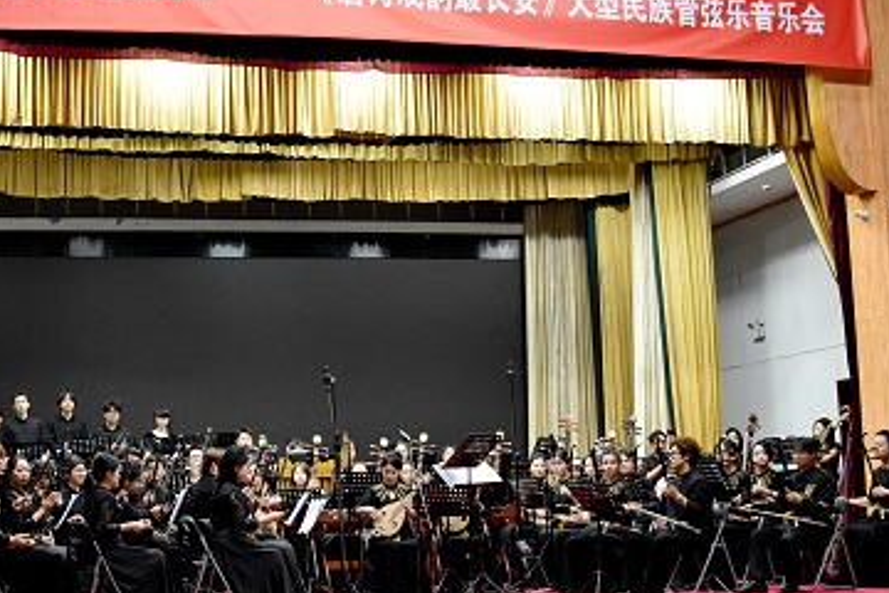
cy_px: 304
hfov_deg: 43.3
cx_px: 341
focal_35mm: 45
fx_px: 1111
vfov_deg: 29.9
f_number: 3.5
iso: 1600
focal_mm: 18
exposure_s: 1/80
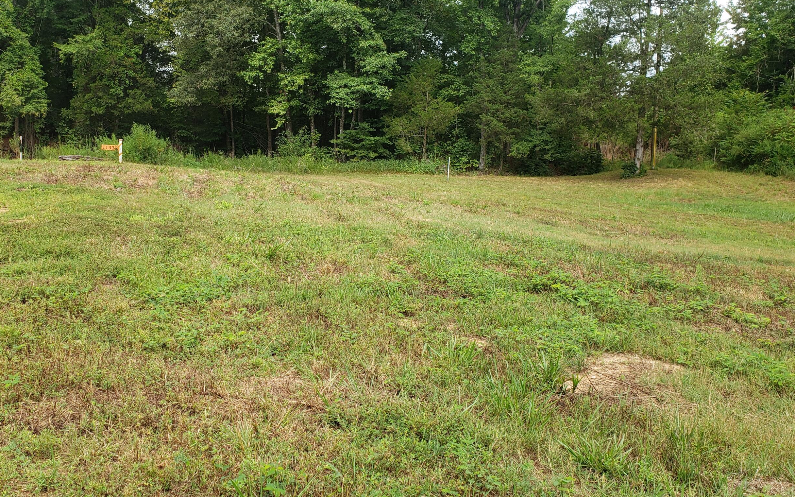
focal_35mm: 34
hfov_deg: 56.3
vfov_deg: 37.2
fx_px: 737
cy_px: 217
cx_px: 322
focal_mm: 4.3
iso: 50
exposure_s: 1/320
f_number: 2.4
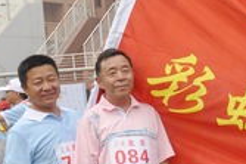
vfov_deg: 9.9
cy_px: 140
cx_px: 404
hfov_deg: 13.7
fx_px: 942
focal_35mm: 138
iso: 400
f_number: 6.3
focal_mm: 22
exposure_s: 1/1600
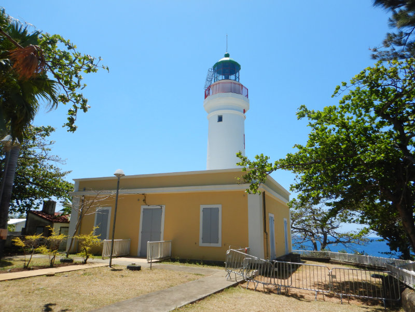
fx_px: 288
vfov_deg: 56.8
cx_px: 208
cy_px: 156
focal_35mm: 24
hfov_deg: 71.6
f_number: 4.1
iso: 125
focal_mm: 4.3
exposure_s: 1/800
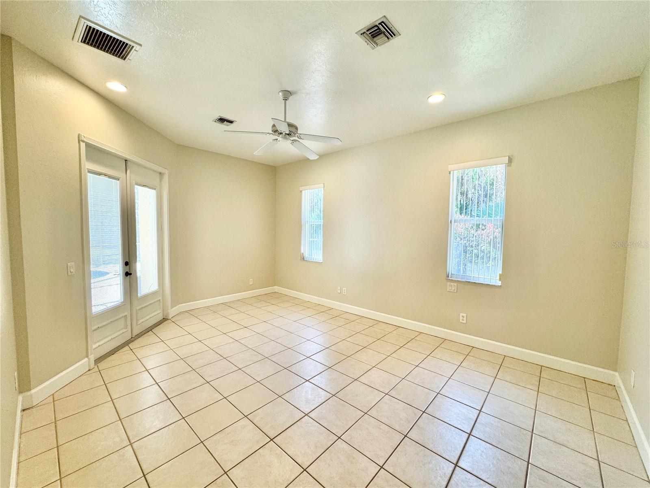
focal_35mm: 14
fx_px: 263
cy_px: 244
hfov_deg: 102.1
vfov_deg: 85.7
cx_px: 325
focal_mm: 2.22
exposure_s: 1/120
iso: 160
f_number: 2.2
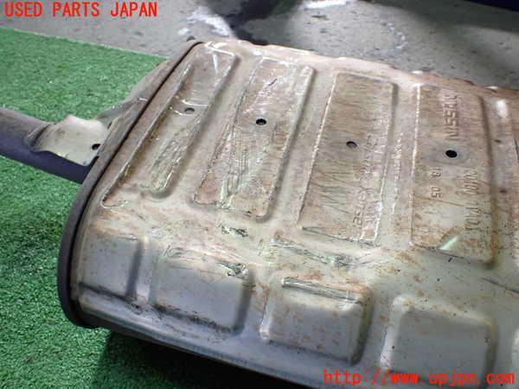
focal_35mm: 30
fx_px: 450
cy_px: 194
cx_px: 260
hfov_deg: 60.0
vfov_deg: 46.8
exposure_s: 1/125
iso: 500
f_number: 2.3
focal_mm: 5.4
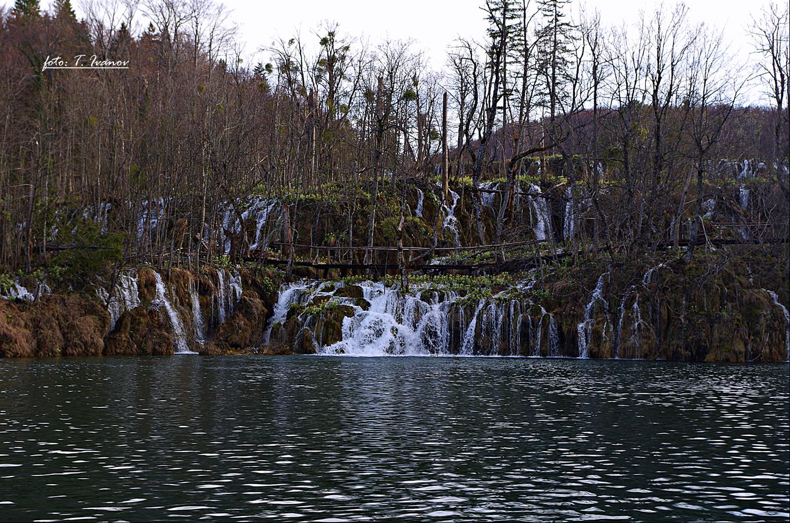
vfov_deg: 22.5
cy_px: 262
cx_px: 395
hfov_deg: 33.5
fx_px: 1314
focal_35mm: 60
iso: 100
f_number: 7.1
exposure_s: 1/80
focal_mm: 40
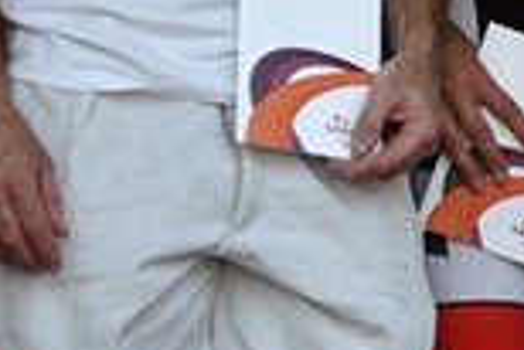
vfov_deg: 3.9
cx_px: 612
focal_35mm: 348
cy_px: -274
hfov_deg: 5.9
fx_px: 5072
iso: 800
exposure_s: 1/400
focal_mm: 55
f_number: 5.6
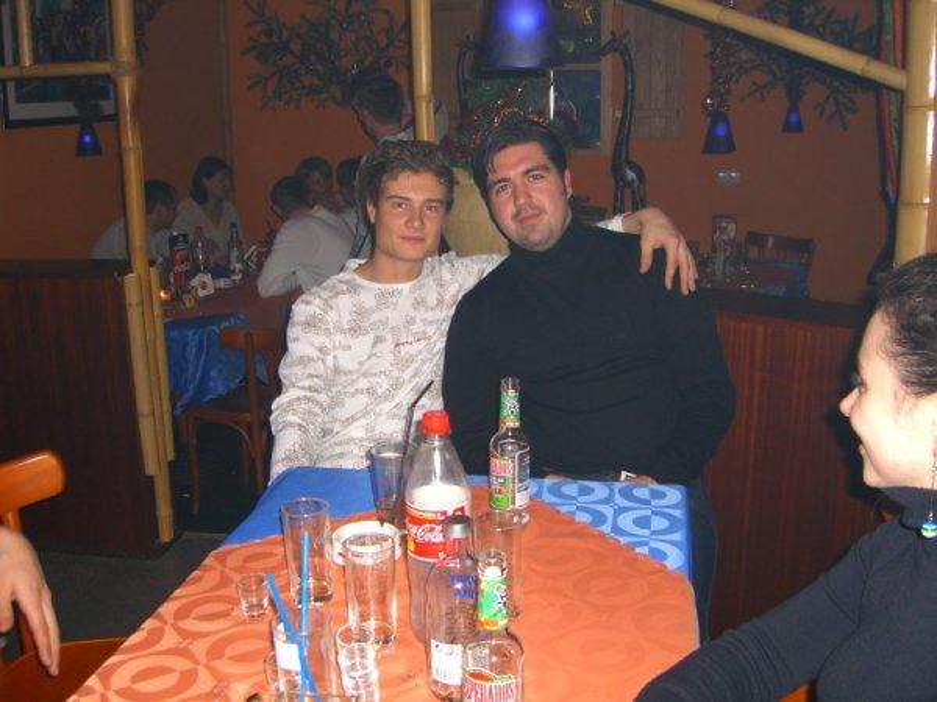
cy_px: 351
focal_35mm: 38
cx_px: 468
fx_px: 1029
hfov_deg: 49.0
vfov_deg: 37.7
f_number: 2.8
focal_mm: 7.9
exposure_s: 1/60
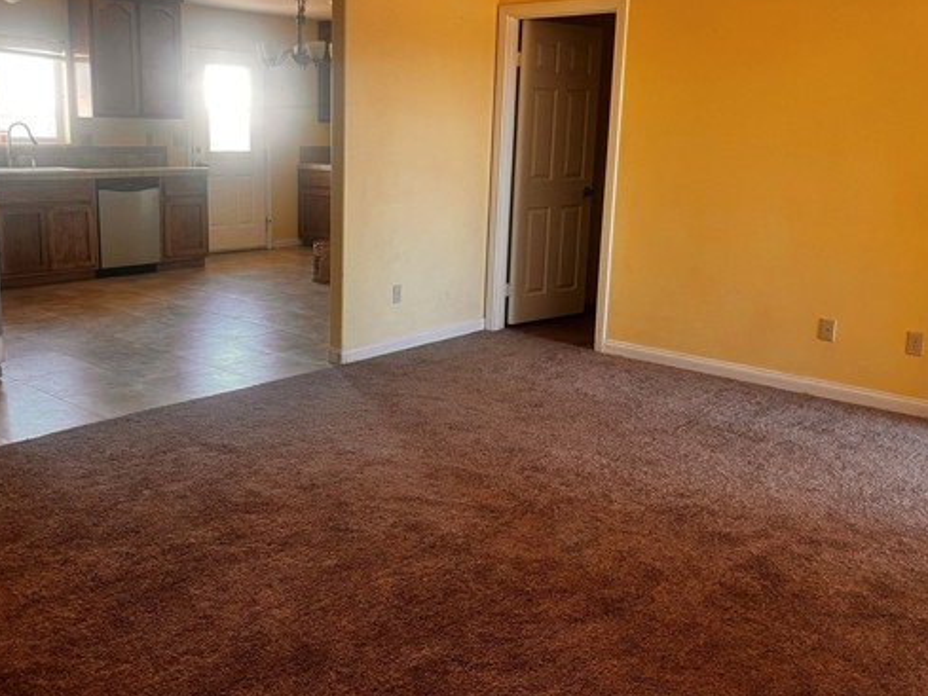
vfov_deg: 41.8
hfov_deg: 53.8
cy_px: 313
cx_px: 402
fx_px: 912
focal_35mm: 34
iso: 80
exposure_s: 1/60
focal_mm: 5.1
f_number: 1.6
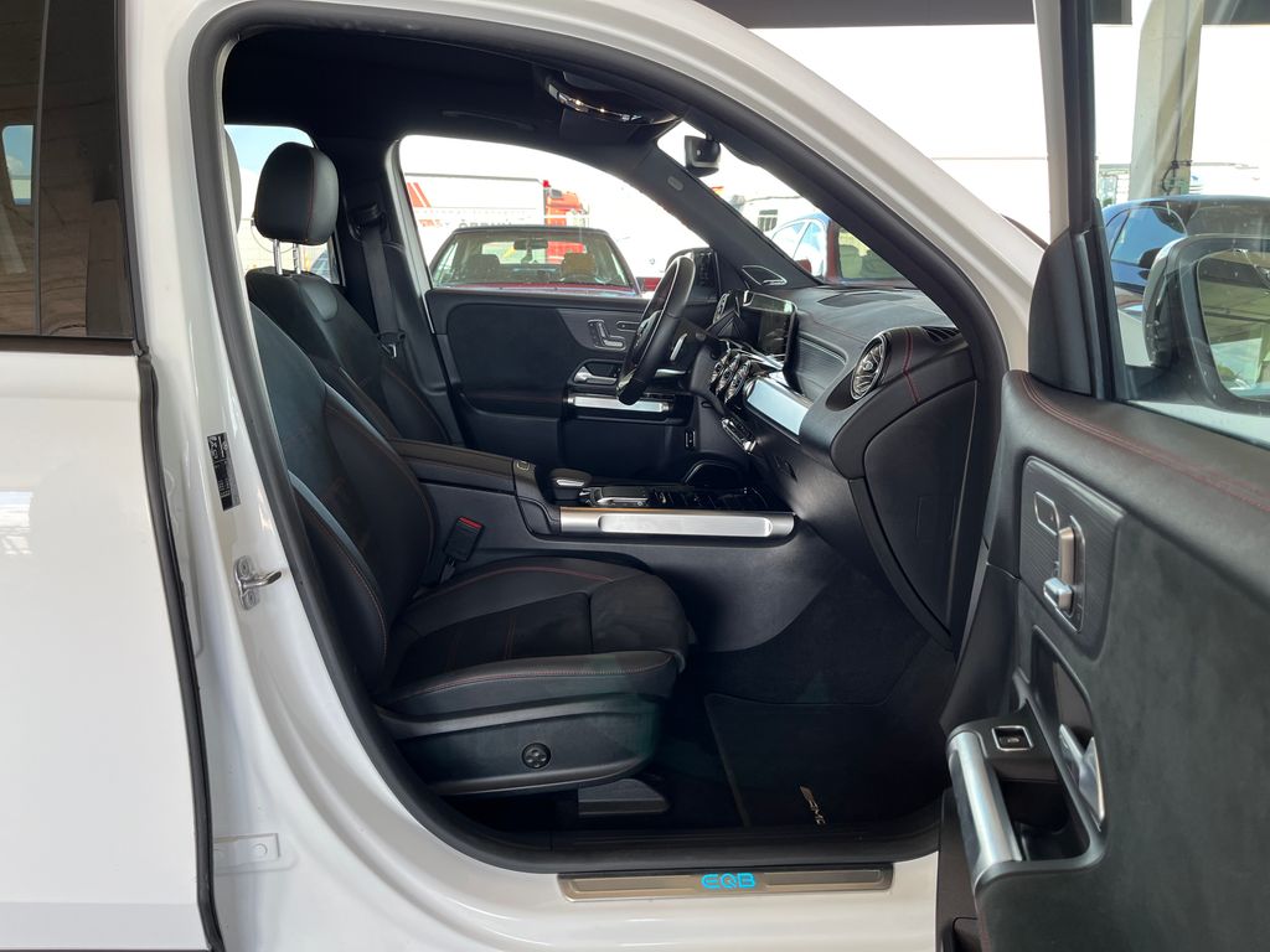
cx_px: 635
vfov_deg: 53.1
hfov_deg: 67.3
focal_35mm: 26
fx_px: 954
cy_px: 476
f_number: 1.6
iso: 64
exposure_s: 1/122
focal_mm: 5.1
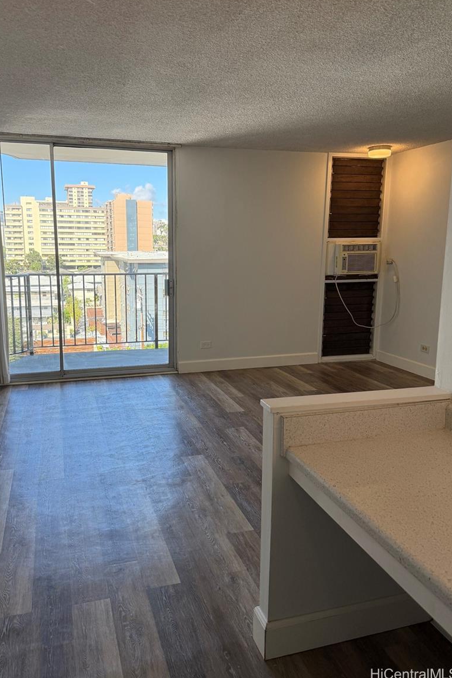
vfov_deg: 69.4
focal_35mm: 26
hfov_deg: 49.4
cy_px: 327
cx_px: 192
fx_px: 490
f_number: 1.78
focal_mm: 6.76
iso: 100
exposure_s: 1/660
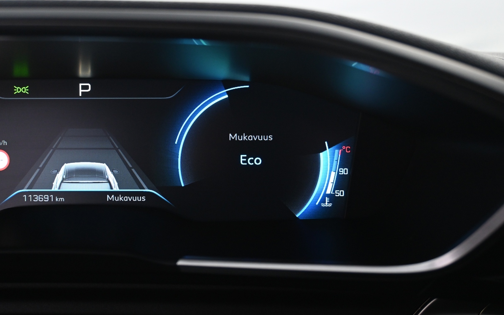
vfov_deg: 33.8
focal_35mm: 38
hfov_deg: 51.8
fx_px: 519
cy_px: 166
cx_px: 251
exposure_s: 1/40
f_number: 4.2
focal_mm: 24.5
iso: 1400
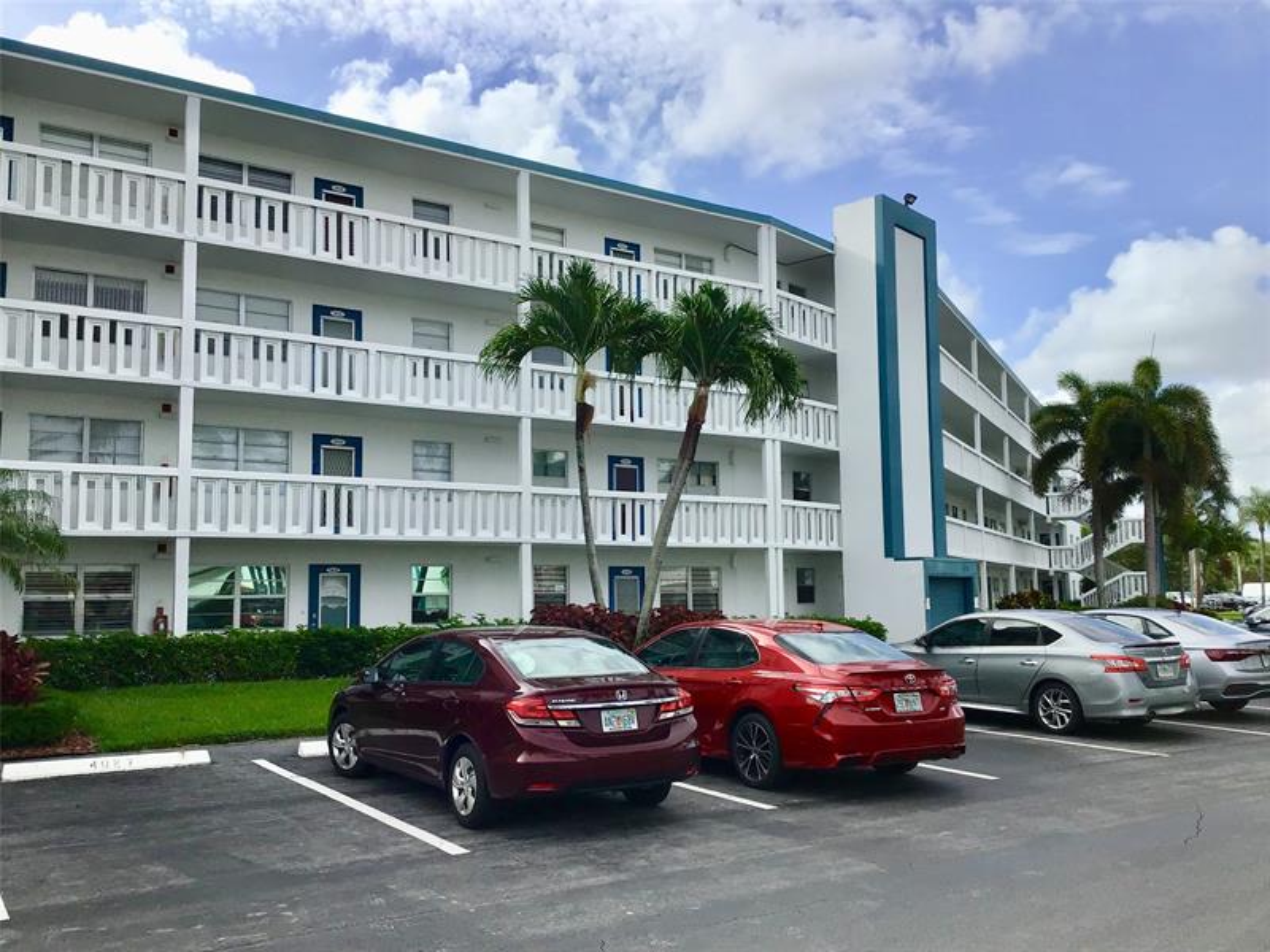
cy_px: 476
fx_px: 1137
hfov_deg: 58.4
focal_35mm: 31
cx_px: 635
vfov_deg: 45.4
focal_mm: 3.3
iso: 25
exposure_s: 1/1087
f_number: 2.4
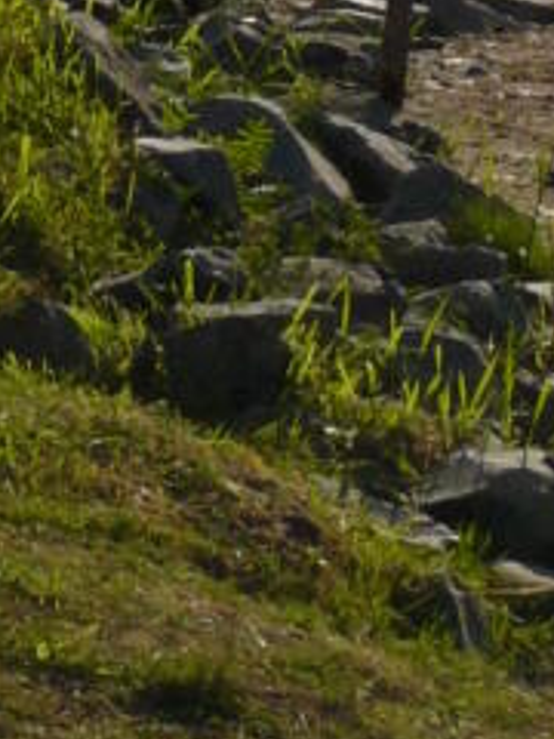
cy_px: -1108
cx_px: 1185
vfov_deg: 3.1
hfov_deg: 2.3
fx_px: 13550
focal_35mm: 635
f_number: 6.3
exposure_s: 1/500
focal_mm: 17.7
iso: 100
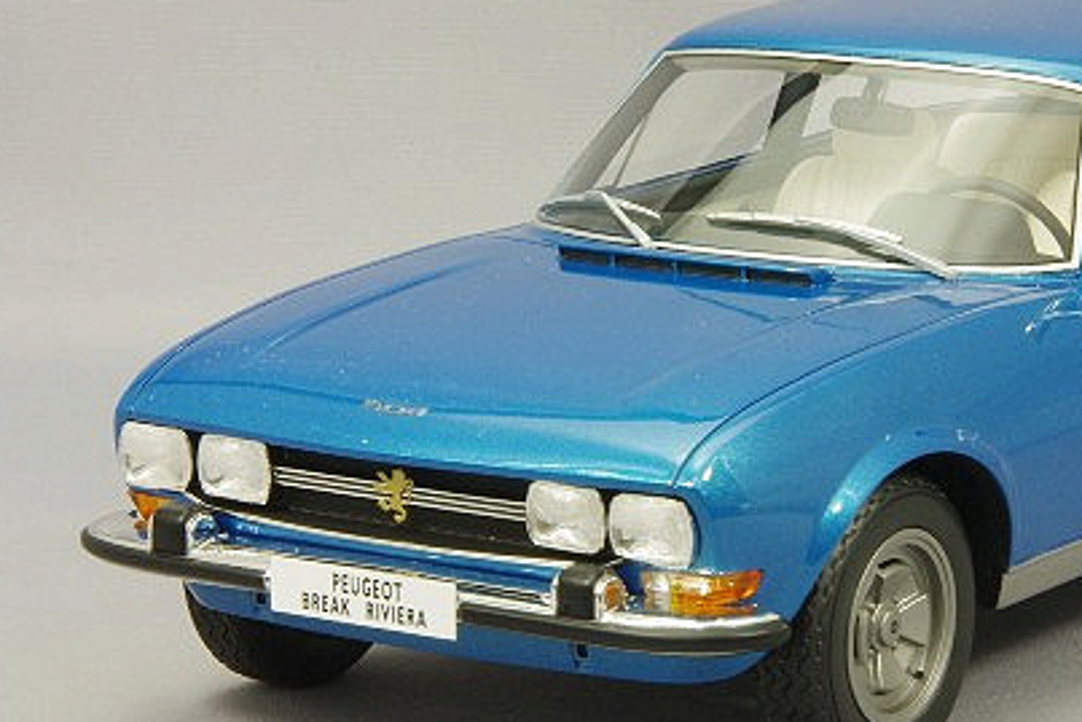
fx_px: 5352
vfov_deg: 7.7
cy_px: 323
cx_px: 822
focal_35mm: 178
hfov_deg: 11.5
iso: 400
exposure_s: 1
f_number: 32
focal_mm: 75
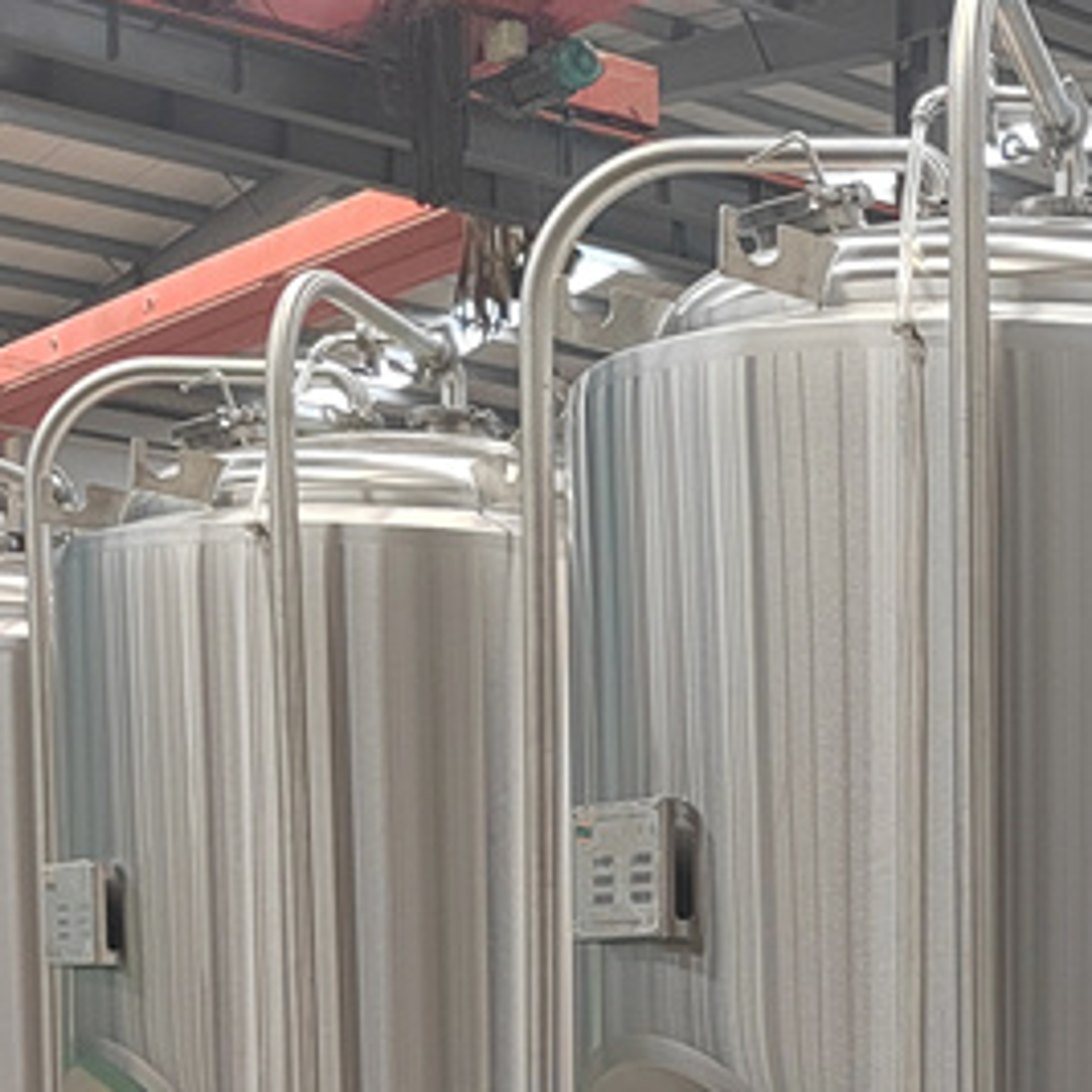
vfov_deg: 21.6
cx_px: 1575
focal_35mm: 76
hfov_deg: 20.0
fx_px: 2712
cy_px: 1202
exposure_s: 1/100
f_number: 1.9
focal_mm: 5.52
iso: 275
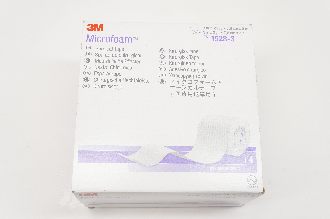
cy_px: 110
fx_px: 426
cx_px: 165
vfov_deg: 28.9
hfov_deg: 42.4
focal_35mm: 46
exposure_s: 1/100
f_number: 7.1
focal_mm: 31
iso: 800
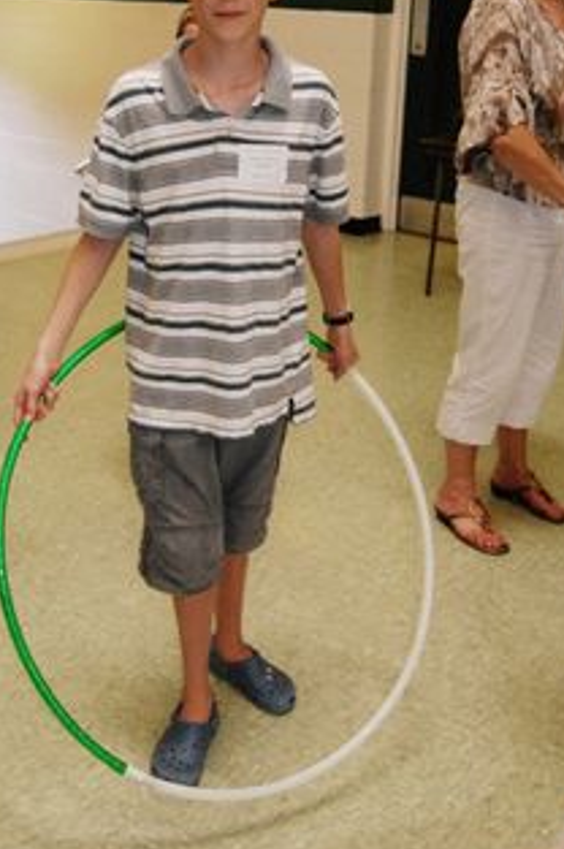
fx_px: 1083
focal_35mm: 46
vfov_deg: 42.5
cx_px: 222
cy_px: 331
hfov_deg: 29.1
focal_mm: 24
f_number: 5
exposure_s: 1/160
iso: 1600
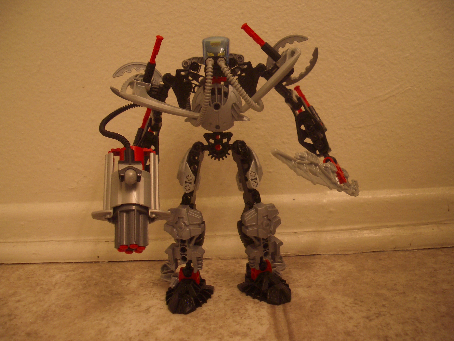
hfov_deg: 52.6
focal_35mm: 35
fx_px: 459
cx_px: 227
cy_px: 170
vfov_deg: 40.7
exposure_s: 1/30
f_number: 2.6
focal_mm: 5.8
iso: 100
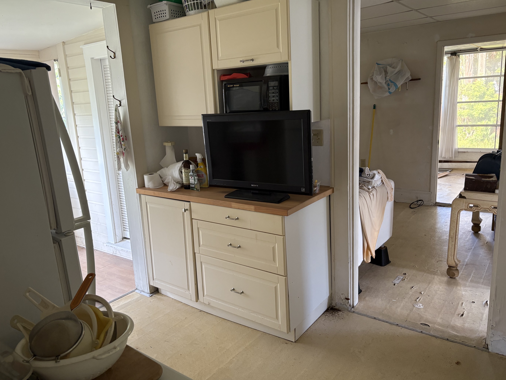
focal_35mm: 27
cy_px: 187
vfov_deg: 51.4
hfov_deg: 65.3
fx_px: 395
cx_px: 246
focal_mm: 5.96
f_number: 1.6
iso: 160
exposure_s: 1/60
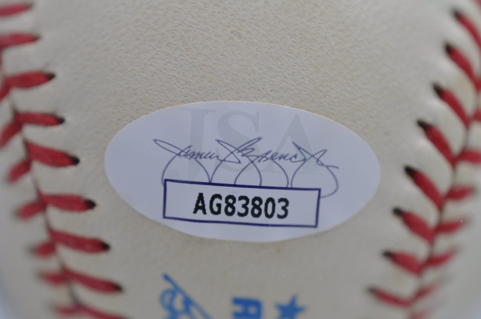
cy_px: 160
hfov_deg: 33.4
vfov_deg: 22.6
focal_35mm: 60
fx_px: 801
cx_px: 240
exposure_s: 1/60
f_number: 4
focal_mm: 40
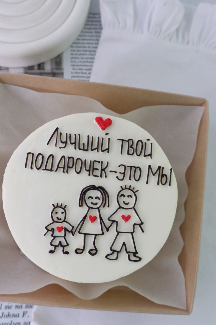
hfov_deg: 30.5
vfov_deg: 44.2
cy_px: 199
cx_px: 96
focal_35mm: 44
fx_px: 396
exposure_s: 1/70
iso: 400
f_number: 4
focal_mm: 19.2
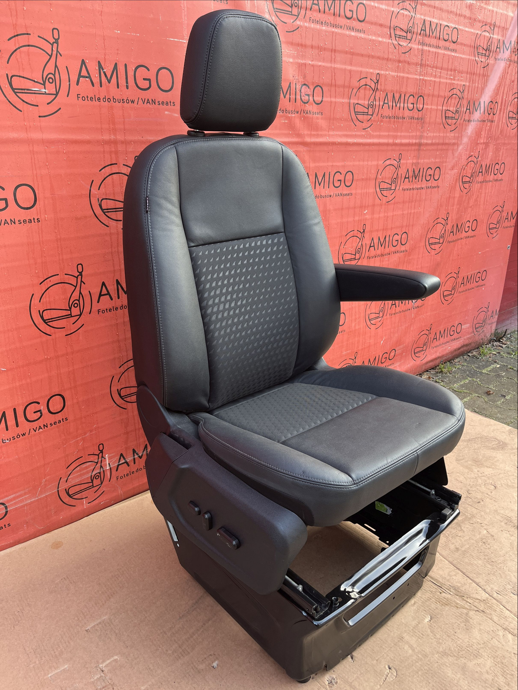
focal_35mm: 26
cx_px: 259
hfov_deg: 53.1
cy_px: 345
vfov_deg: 67.3
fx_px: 519
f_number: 1.6
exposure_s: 1/122
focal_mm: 5.1
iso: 50
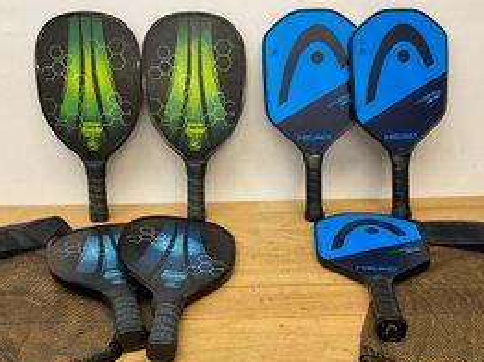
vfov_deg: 37.6
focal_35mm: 38
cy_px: 204
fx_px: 531
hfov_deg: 49.0
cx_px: 254
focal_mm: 3
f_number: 1.8
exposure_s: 1/60
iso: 100
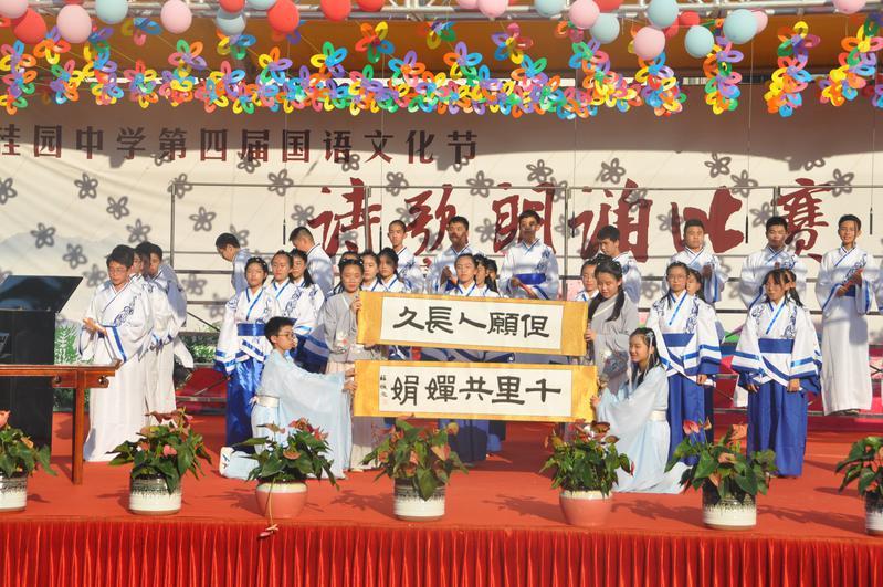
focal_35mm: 75
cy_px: 294
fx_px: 1838
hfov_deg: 27.0
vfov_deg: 18.1
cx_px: 442
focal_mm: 50
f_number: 10
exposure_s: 1/400
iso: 200
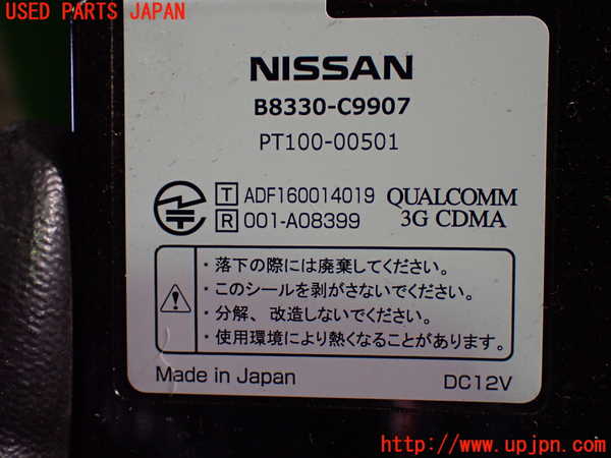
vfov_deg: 29.1
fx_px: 883
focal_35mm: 50
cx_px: 306
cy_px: 229
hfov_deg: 38.2
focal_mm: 9.01
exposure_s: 1/200
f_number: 3.2
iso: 800
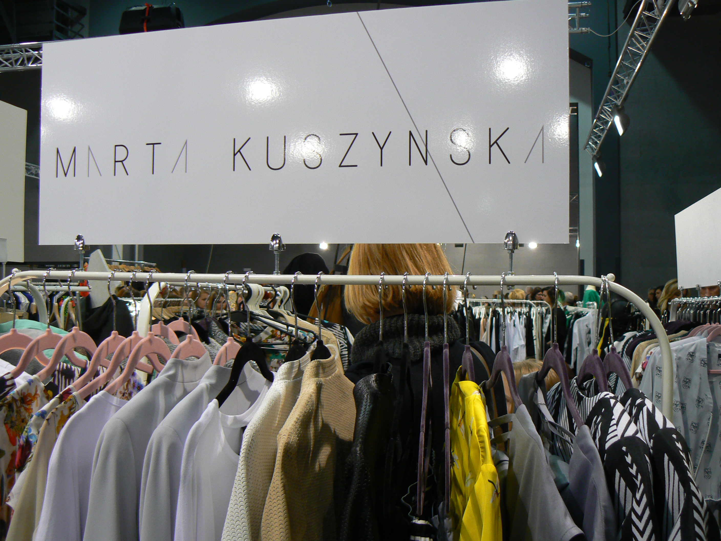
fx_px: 750
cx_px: 360
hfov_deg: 51.4
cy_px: 270
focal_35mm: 36
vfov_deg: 39.7
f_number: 2.8
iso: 100
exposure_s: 1/30
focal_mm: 6
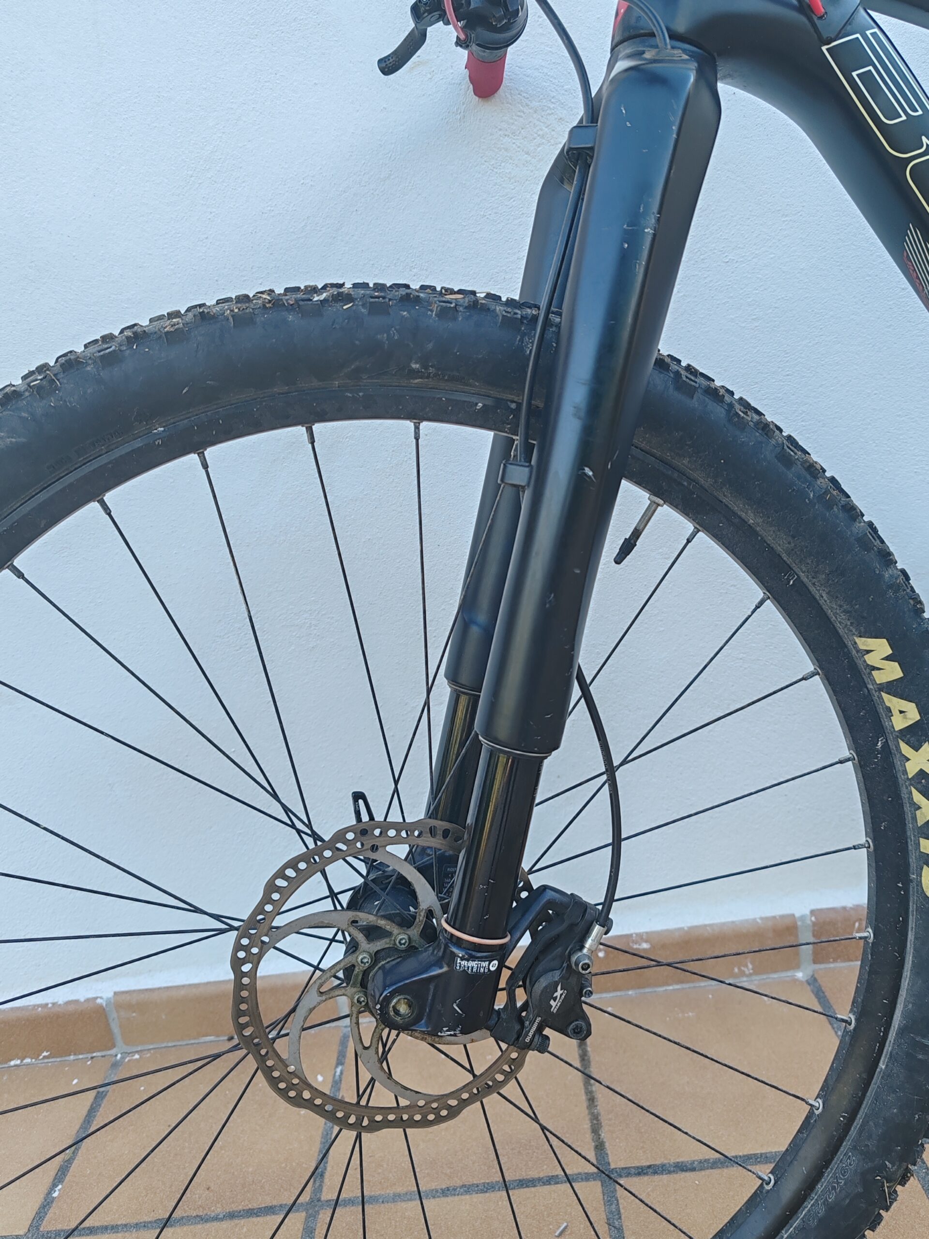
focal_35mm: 27
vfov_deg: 65.3
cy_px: 620
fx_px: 966
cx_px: 464
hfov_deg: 51.4
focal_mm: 6.12
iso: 125
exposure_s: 1/100
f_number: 1.9
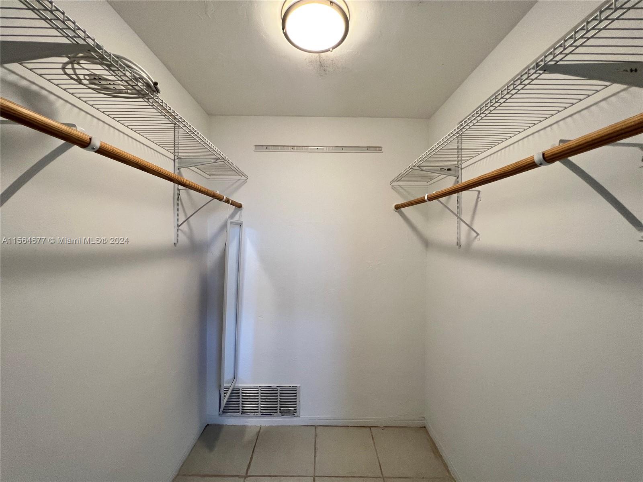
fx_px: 241
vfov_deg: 89.9
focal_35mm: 13
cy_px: 241
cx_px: 322
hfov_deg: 106.2
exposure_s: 1/120
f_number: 1.8
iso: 125
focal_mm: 1.57
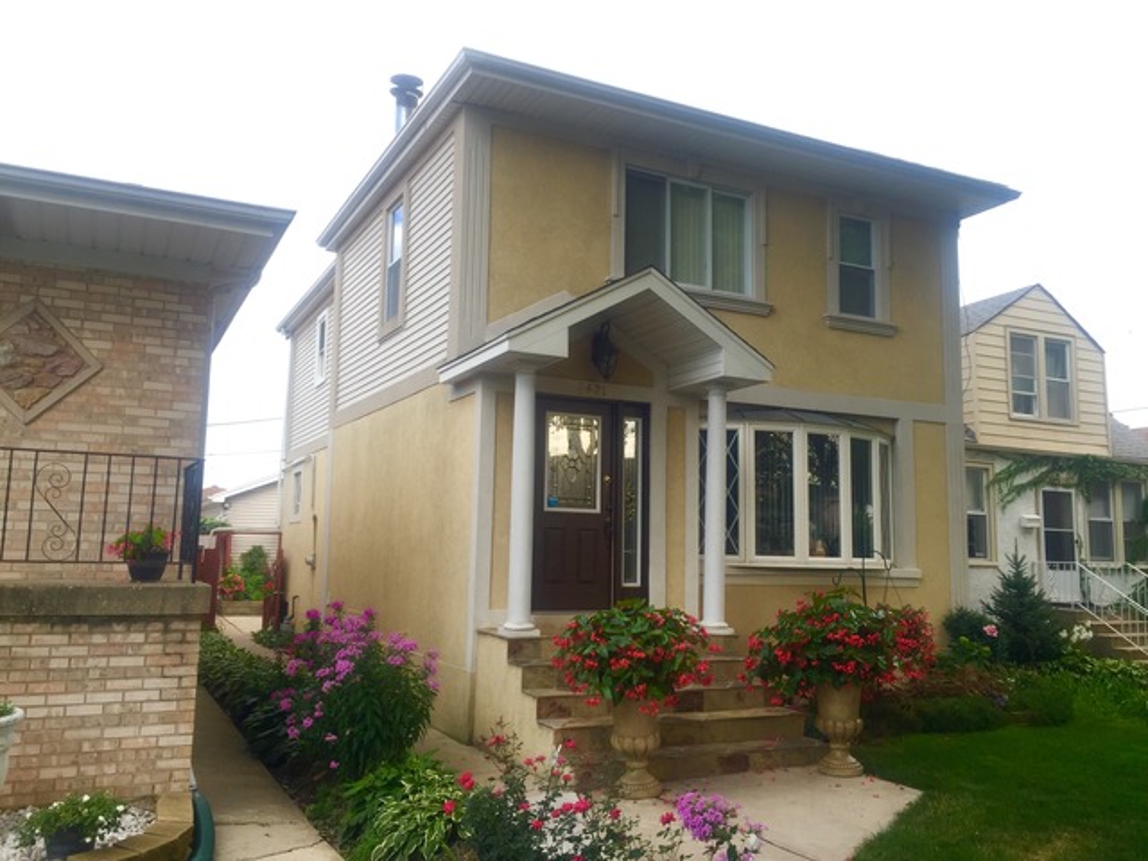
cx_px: 574
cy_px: 430
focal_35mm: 29
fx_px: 962
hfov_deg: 61.7
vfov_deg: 48.2
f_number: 2.2
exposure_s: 1/240
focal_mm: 4.15
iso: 32
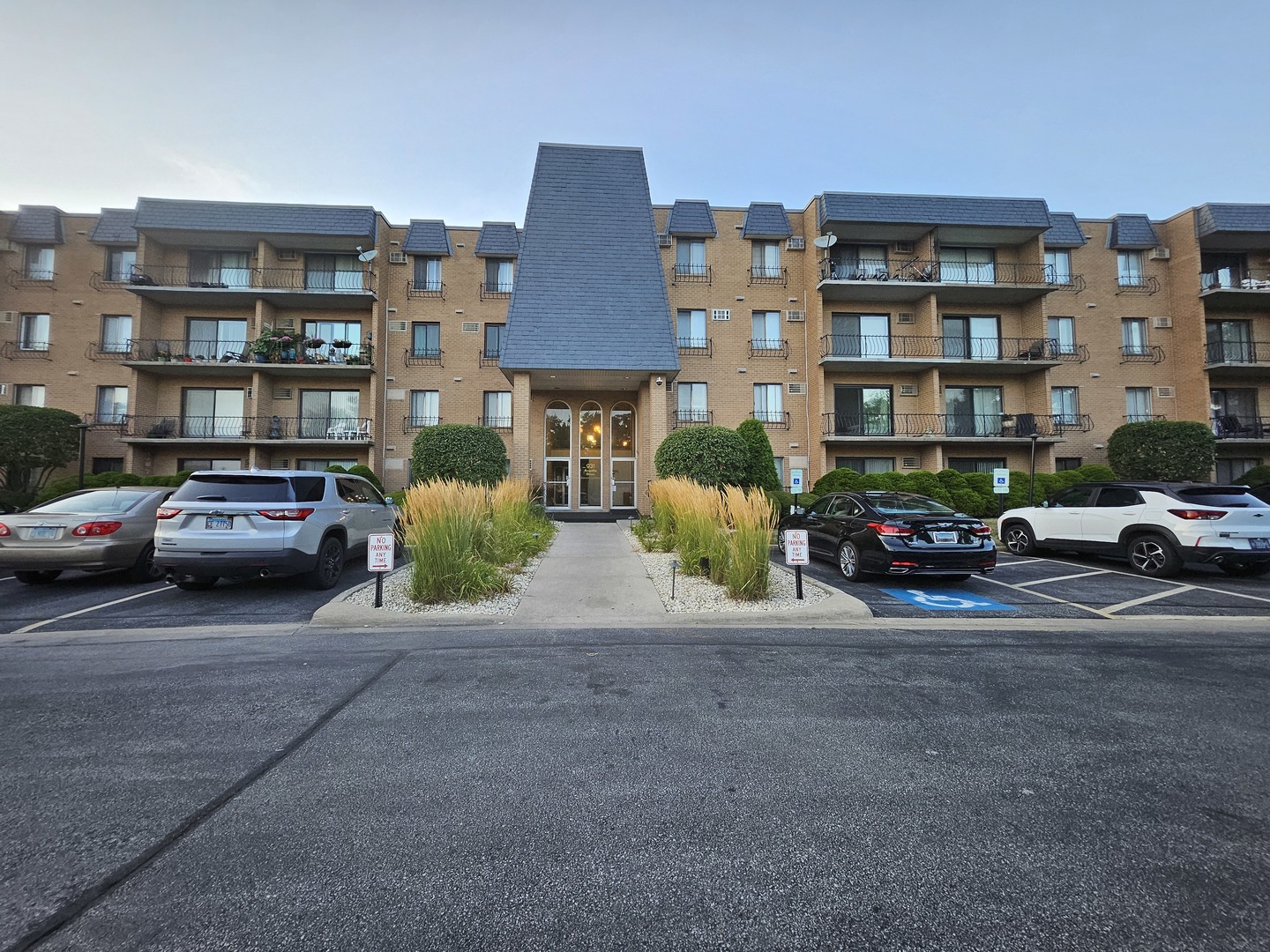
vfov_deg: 89.9
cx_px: 635
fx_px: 477
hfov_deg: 106.2
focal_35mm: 13
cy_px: 476
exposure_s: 1/120
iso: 50
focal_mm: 1.74
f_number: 2.2
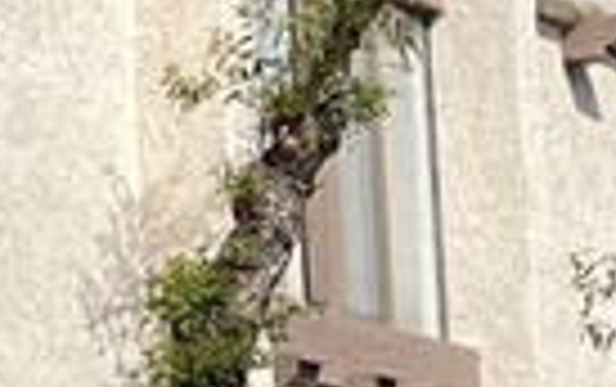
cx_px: -180
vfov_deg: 6.3
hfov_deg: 10.0
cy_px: -184
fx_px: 3463
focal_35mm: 206
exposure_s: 1/3968
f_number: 1.5
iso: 50
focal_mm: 5.7
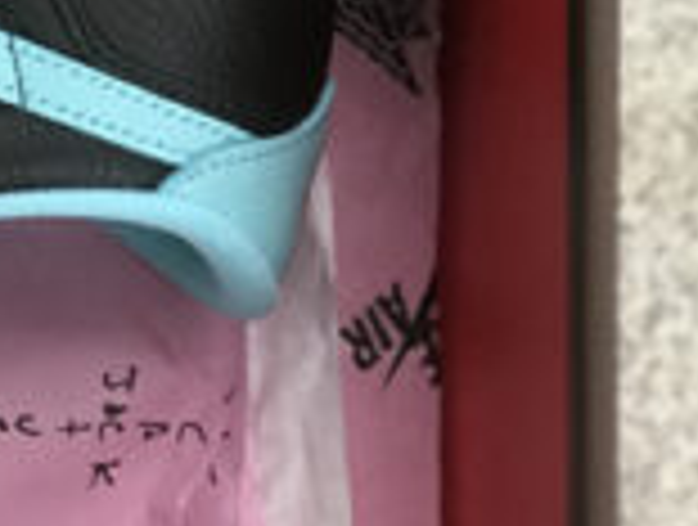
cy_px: 324
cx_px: -437
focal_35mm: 220
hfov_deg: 8.7
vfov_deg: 6.8
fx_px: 4446
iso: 50
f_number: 2.8
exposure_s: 1/50
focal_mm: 6.6
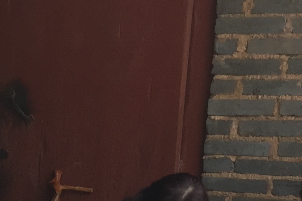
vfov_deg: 9.0
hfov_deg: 13.8
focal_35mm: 140
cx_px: -147
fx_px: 1175
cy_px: 443
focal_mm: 4.15
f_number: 2.2
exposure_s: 1/482
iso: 32
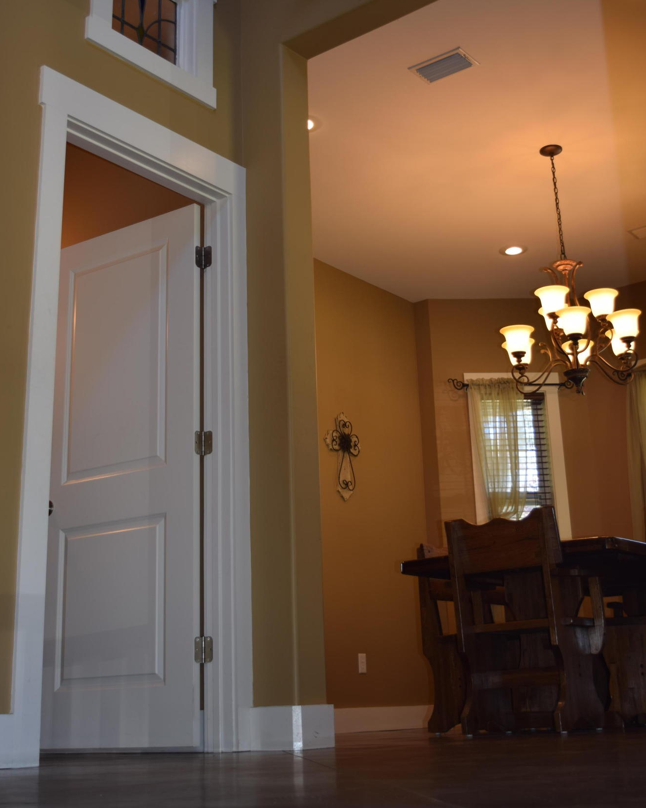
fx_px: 1147
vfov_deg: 38.6
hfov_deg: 31.5
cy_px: 330
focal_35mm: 48
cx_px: 325
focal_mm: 28
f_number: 4.5
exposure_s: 1/25
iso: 100
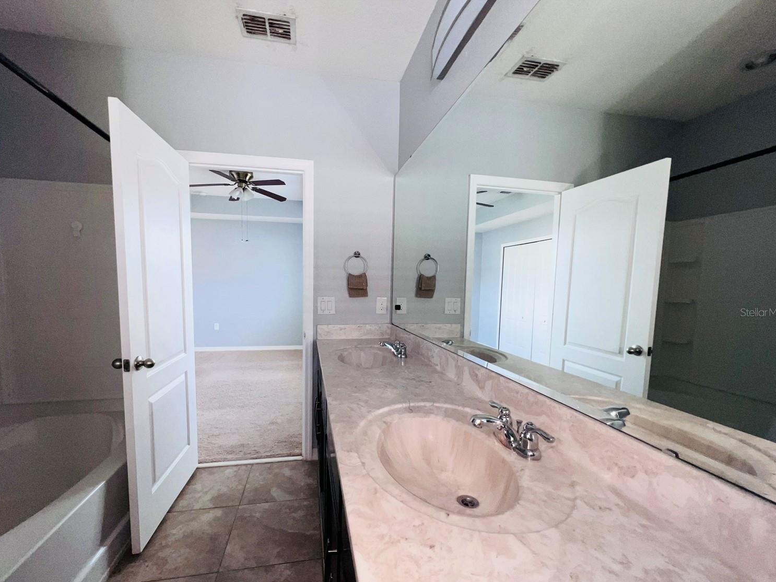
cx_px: 372
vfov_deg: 85.5
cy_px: 312
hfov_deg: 102.0
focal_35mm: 14
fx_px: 314
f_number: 1.8
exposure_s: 1/122
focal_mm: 1.57
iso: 50
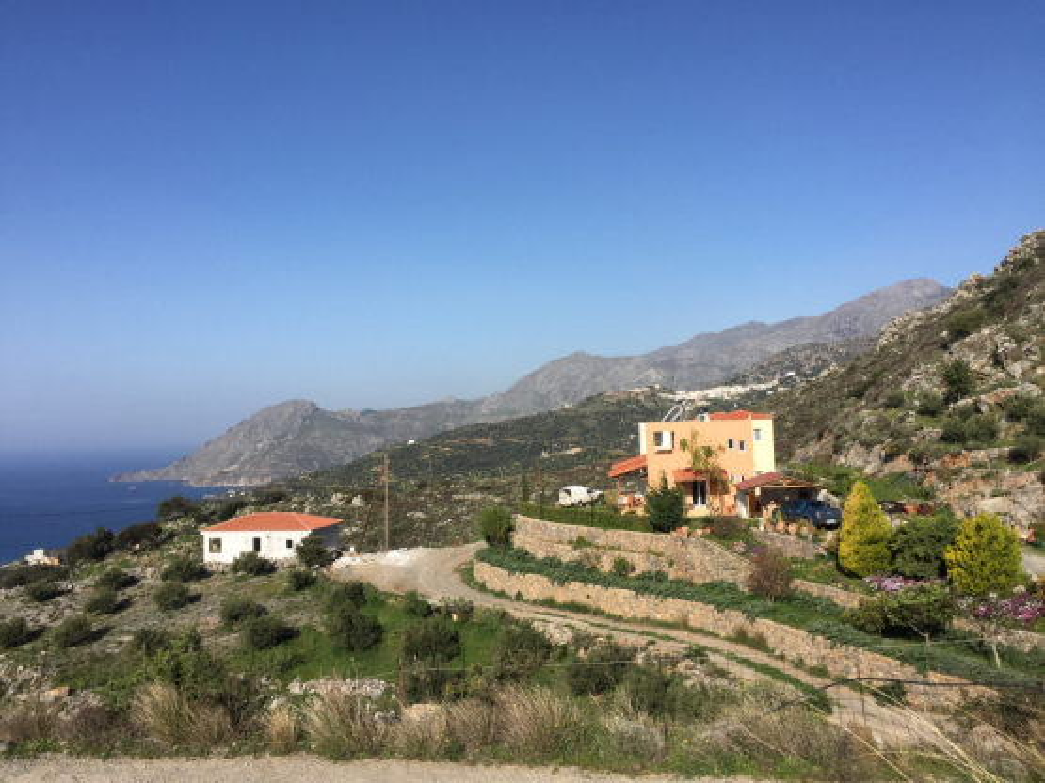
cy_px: 392
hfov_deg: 61.7
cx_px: 522
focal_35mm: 29
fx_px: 875
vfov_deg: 48.2
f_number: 2.2
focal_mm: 4.15
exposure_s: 1/2326
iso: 32
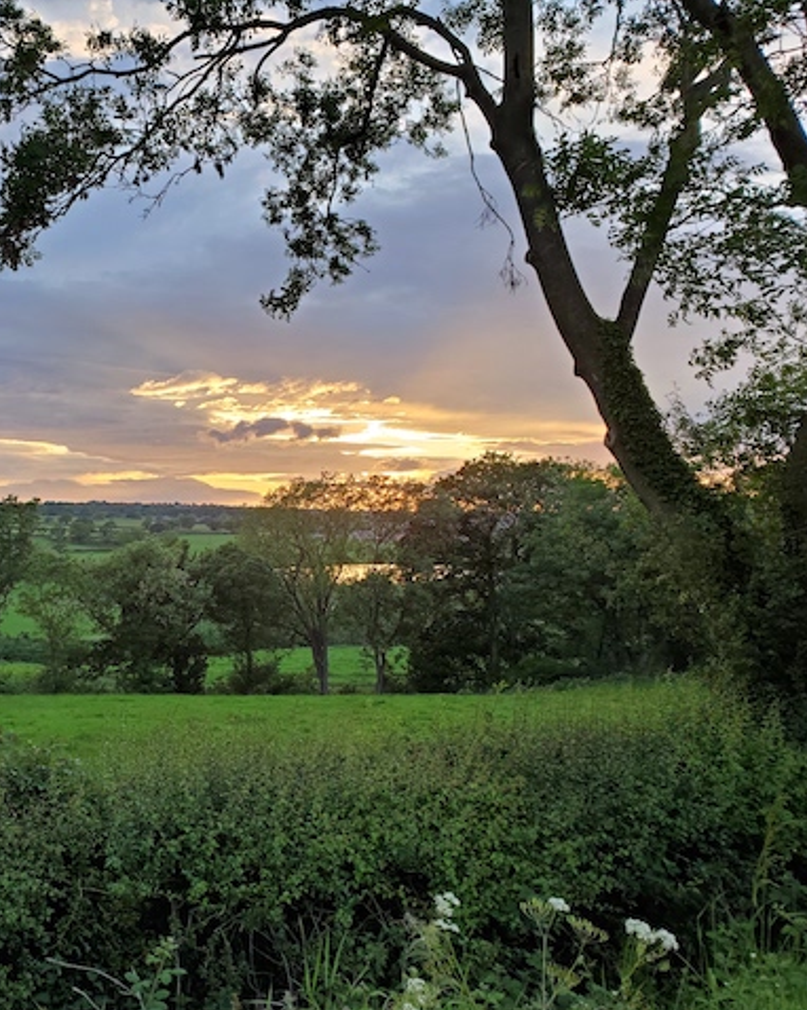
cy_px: 505
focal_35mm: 34
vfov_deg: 52.9
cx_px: 203
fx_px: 1016
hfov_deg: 42.0
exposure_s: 1/70
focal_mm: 4.3
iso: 50
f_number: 2.4
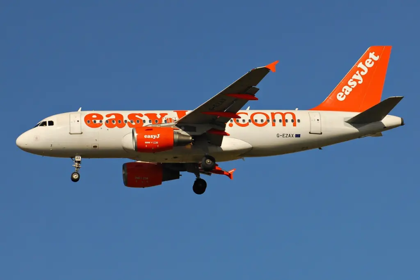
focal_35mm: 210
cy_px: 140
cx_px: 210
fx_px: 2450
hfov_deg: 9.8
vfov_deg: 6.5
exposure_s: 1/750
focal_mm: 140
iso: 200
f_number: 8
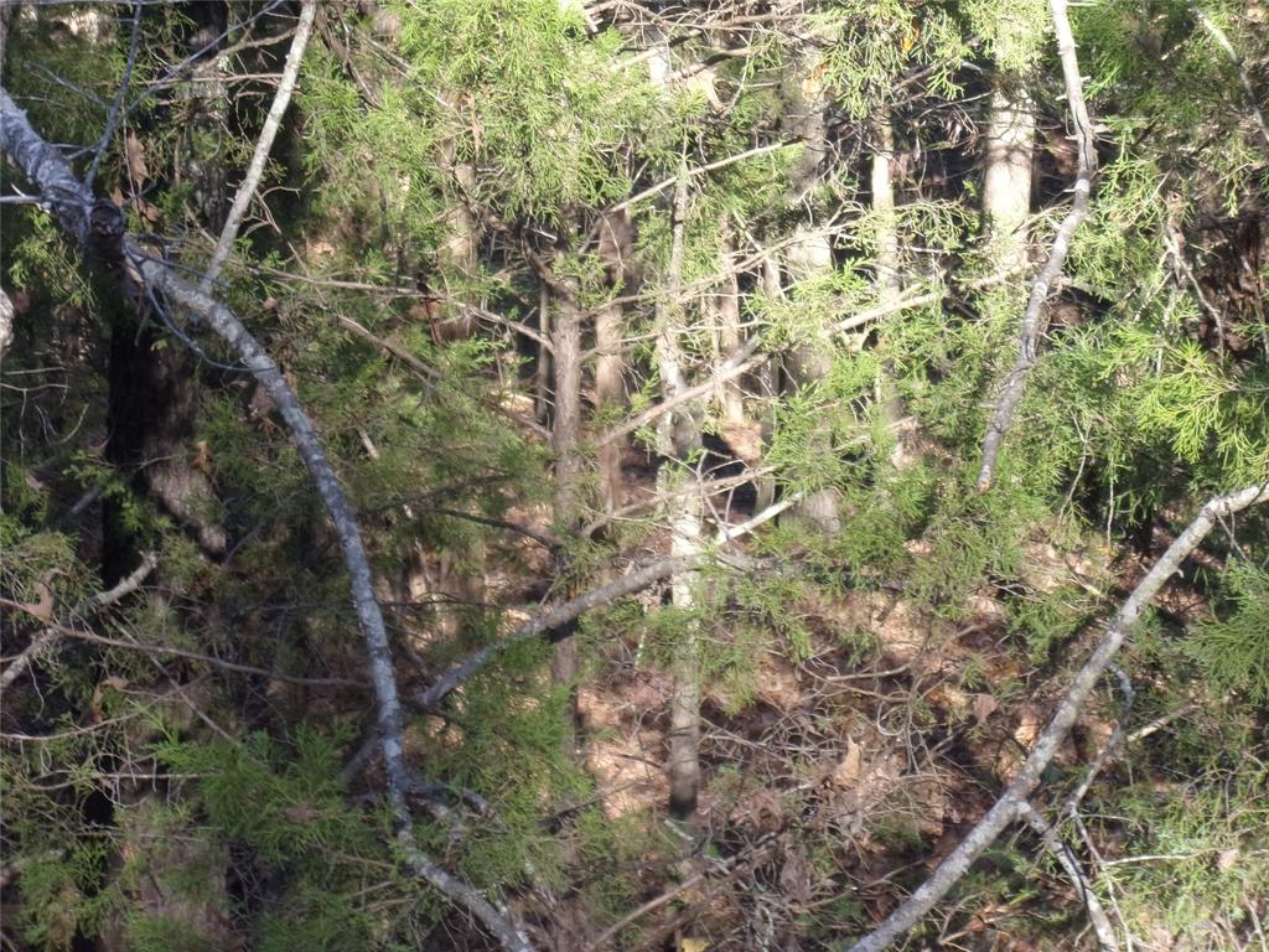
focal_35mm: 112
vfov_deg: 13.2
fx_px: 4106
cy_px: 476
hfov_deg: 17.6
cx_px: 634
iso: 80
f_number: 5.3
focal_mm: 20.1
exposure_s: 1/50
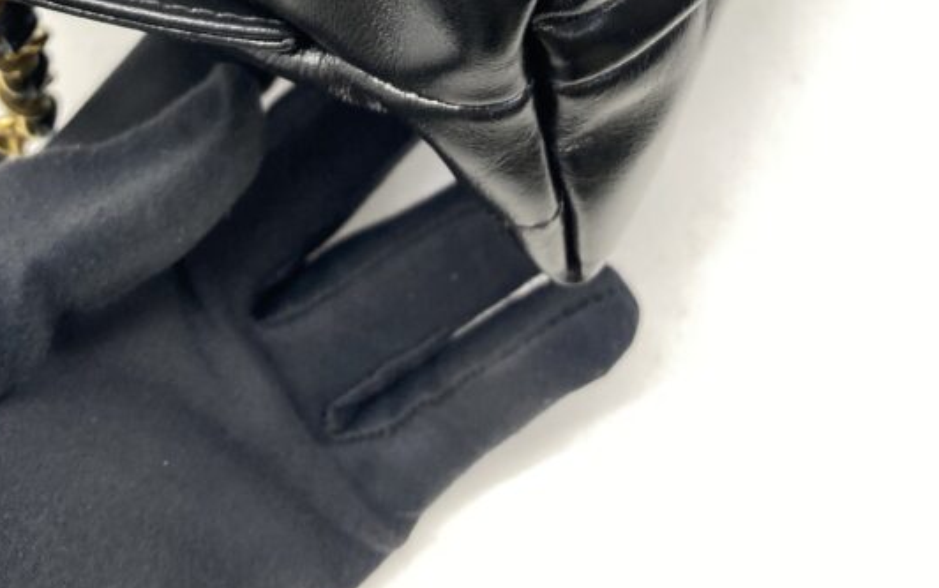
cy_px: -297
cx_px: 461
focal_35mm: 51
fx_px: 1306
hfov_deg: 39.6
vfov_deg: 21.3
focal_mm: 4.25
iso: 100
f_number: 1.8
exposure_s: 1/100
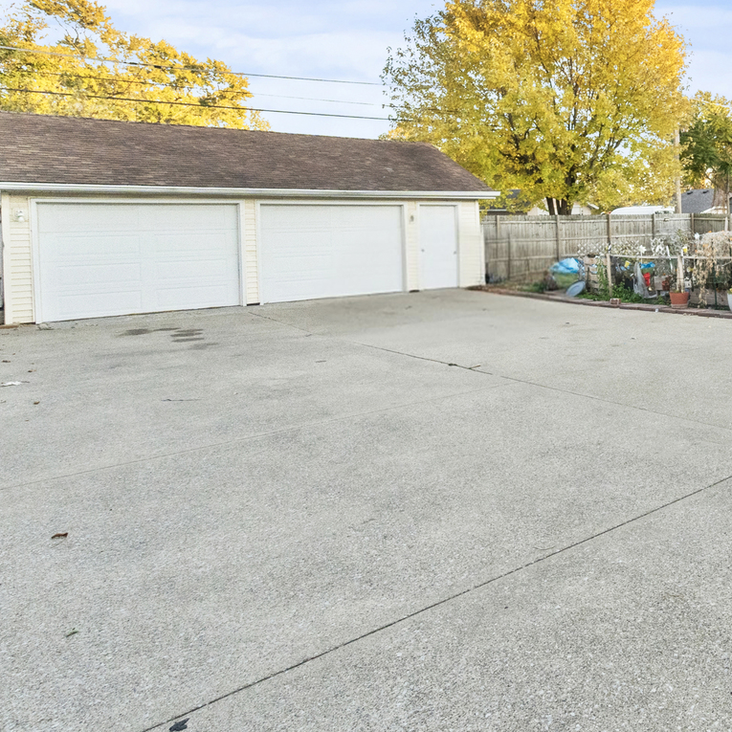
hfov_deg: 48.4
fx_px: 646
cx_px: 736
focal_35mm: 27
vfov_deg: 57.7
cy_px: 239
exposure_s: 1/100
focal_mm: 10
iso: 1250
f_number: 8
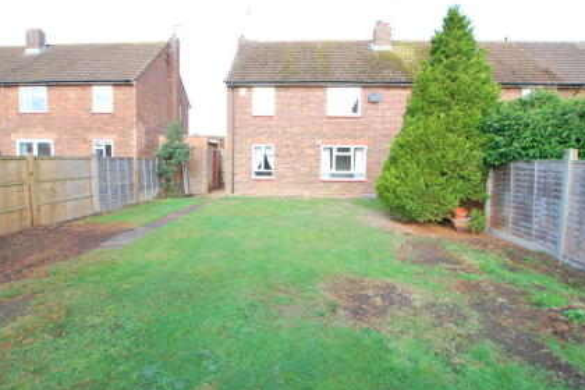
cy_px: 180
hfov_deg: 93.2
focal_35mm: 17
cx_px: 276
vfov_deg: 70.3
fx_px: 276
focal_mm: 10
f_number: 4.5
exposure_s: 1/80
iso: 100
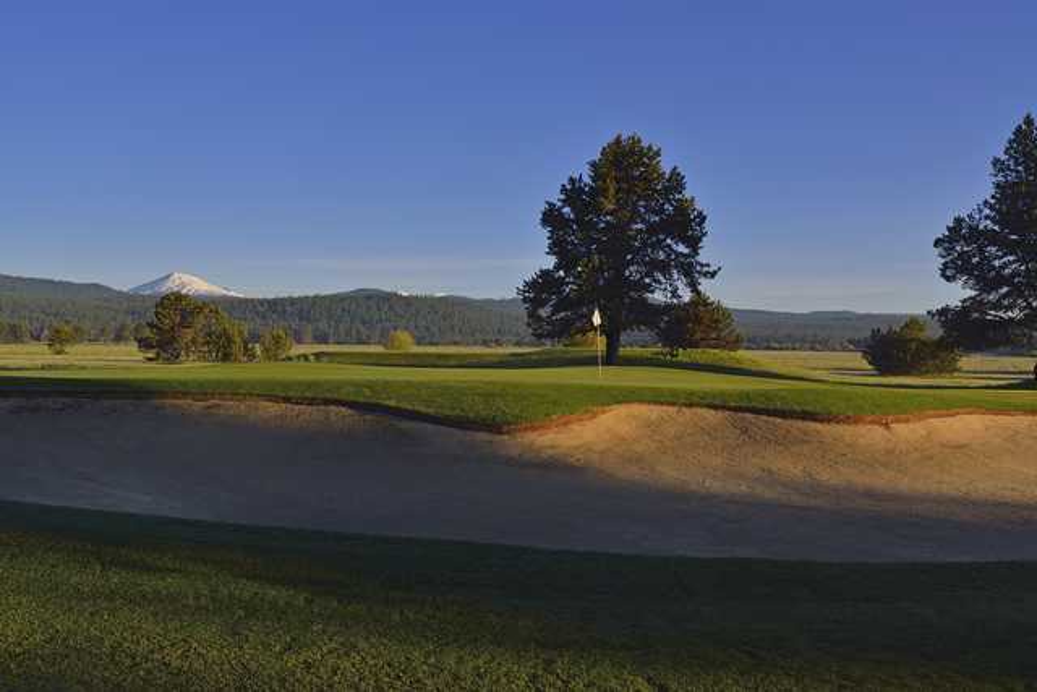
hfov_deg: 54.4
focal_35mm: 35
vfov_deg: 37.9
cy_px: 346
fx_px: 1008
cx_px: 518
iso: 250
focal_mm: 35
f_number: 14
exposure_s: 1/200
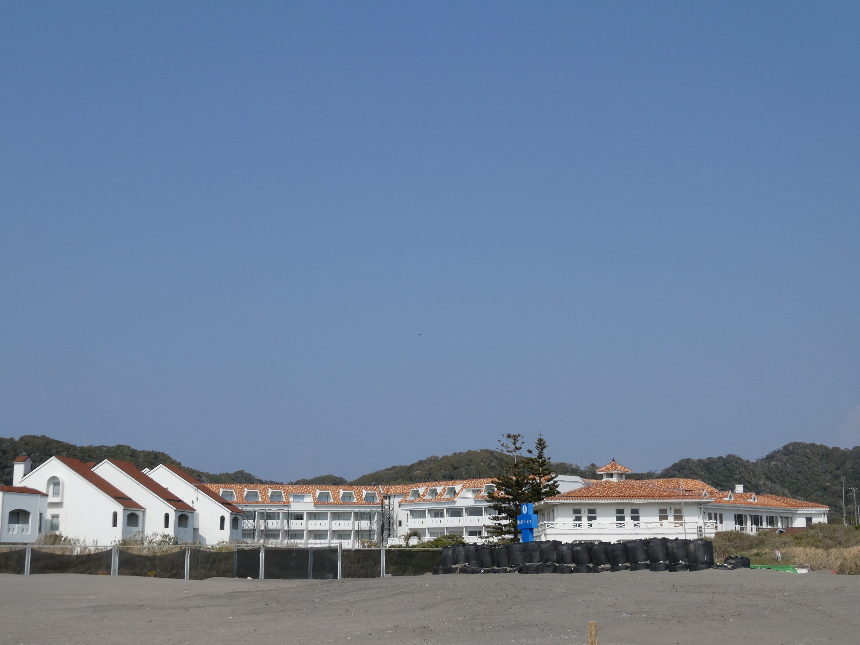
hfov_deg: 38.2
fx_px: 1242
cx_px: 430
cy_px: 322
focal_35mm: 50
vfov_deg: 29.1
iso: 80
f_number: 5
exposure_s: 1/800
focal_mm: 9
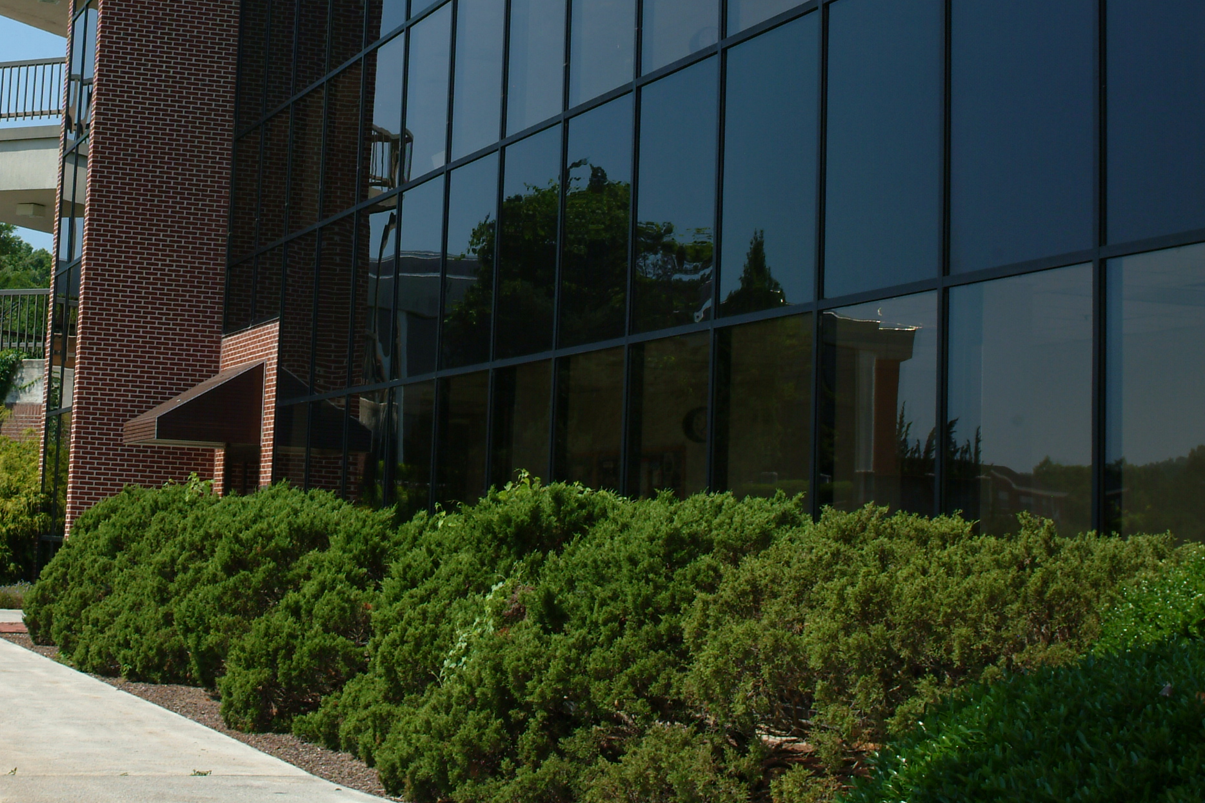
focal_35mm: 68
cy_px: 168
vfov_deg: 19.8
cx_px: 362
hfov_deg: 29.4
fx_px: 2276
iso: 160
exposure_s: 1/350
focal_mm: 28
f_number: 8
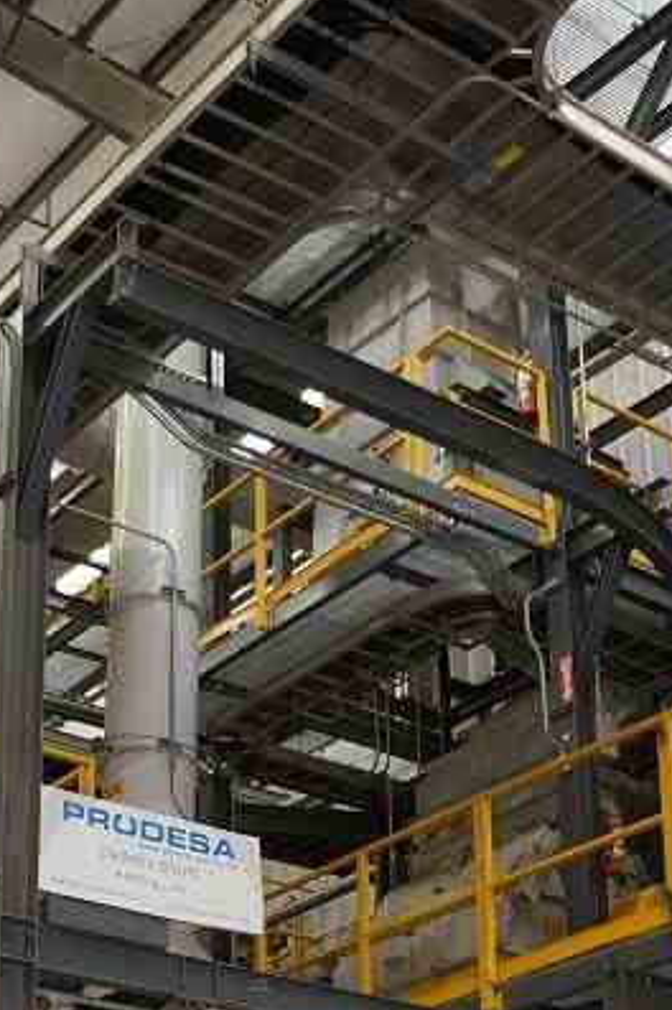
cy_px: 1048
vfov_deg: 27.7
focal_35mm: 68
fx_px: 1907
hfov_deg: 20.0
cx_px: 359
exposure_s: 1/160
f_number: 4
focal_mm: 18
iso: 1000
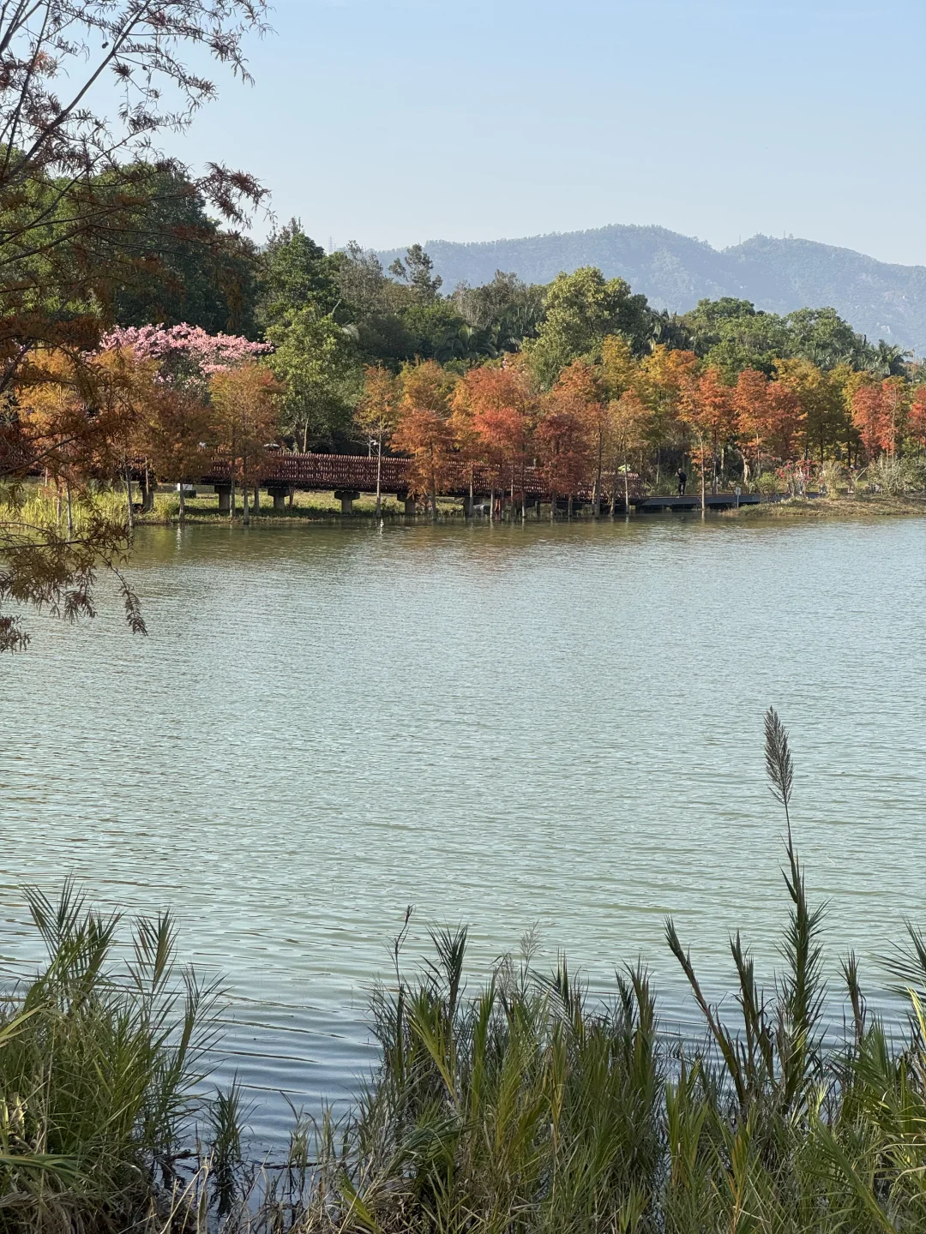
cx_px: 463
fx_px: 2746
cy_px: 617
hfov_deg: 19.1
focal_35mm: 77
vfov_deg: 25.3
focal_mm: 9
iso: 25
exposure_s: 1/637
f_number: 2.8
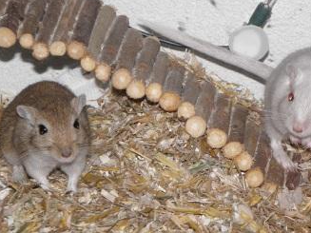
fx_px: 1931
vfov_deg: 6.9
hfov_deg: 9.2
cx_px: 180
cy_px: 120
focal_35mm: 215
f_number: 4.4
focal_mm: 27.97
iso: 100
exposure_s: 1/160
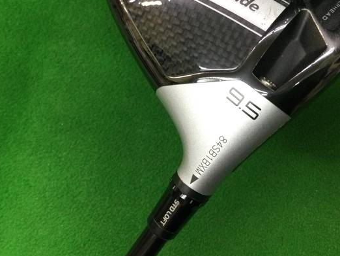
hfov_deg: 48.9
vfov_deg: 37.7
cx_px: 184
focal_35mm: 38
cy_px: 135
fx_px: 373
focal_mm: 3.3
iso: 100
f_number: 2.4
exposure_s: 1/30
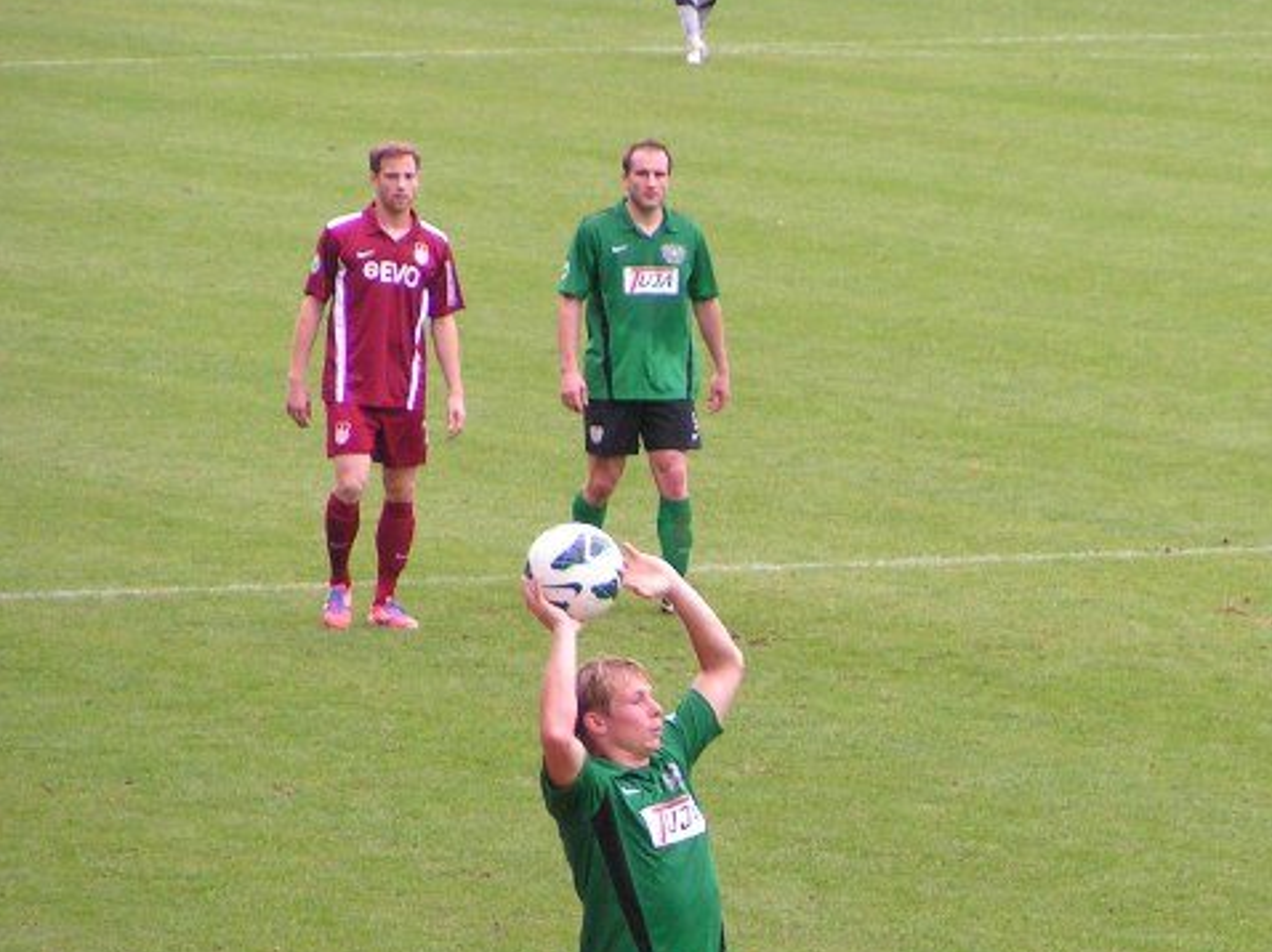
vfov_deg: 3.8
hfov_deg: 5.0
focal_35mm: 395
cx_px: 977
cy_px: 766
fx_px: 14507
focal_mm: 36.1
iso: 200
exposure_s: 1/250
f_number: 3.5
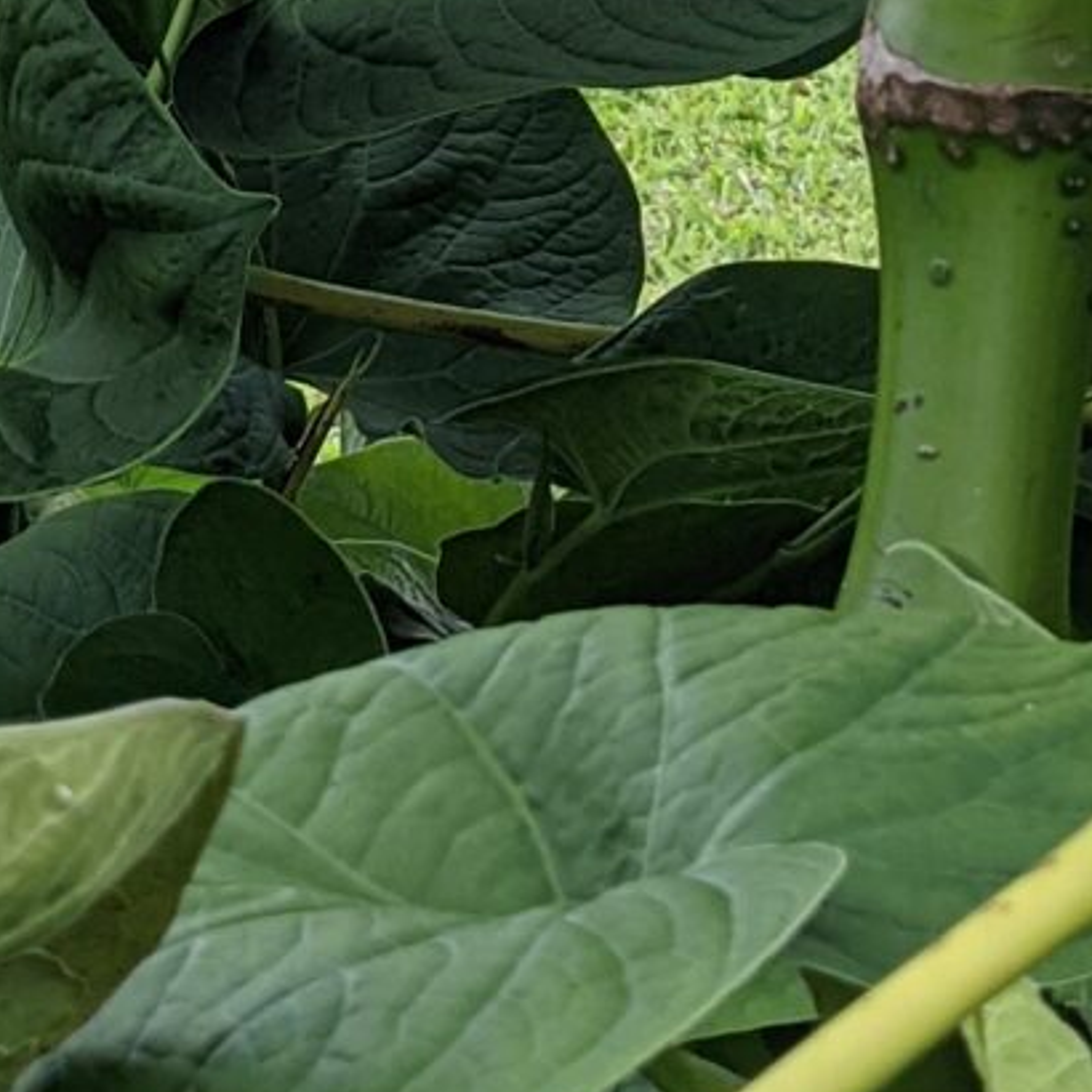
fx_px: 5318
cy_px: -365
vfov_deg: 11.4
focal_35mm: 149
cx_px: 1052
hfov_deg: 11.6
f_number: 1.73
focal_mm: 4.38
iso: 50
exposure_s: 1/532
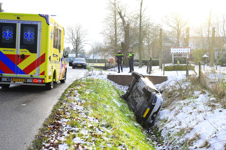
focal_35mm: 44
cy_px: 75
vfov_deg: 30.5
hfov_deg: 44.5
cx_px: 113
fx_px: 276
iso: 400
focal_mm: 44
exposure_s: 1/250
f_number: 6.3
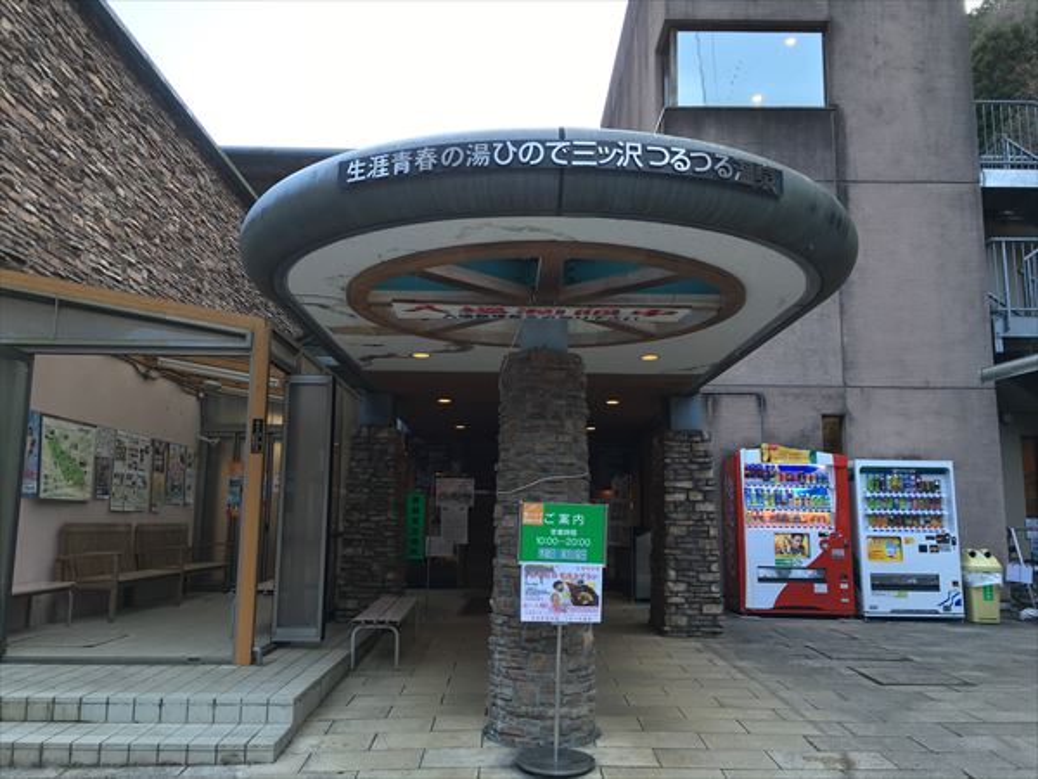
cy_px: 390
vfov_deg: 48.2
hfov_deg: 61.7
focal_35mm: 29
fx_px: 870
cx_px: 519
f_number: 2.2
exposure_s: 1/40
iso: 25
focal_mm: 4.15
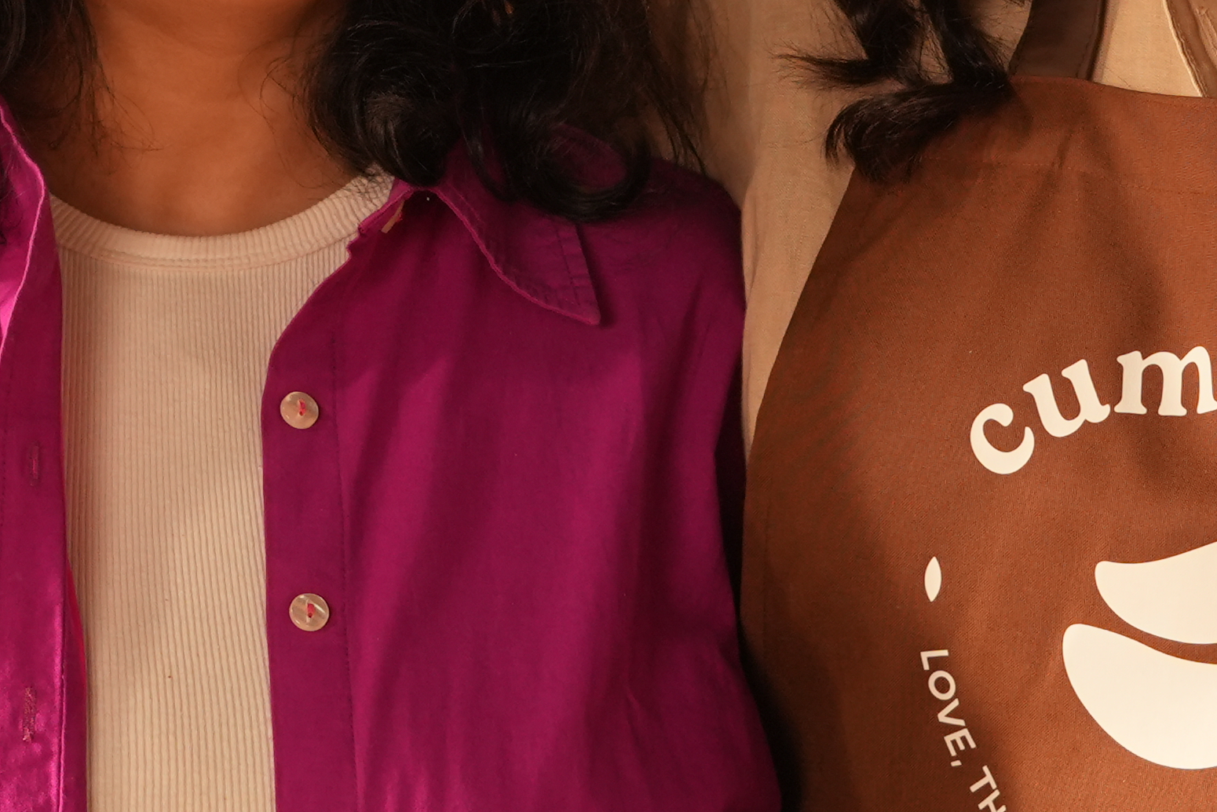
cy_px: -49
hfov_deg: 9.1
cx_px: 938
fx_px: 7641
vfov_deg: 6.1
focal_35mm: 226
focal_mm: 50
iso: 800
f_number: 3.5
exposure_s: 1/160
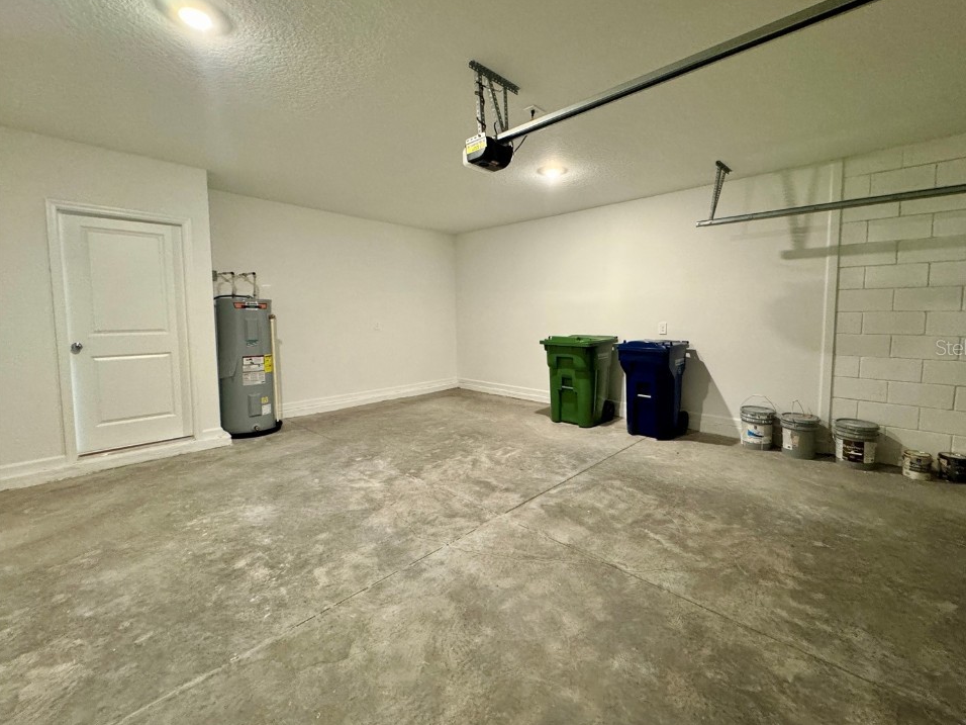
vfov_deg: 81.7
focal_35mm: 15
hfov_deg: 98.0
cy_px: 347
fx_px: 419
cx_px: 513
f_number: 2.2
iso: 800
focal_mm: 2.22
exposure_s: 1/60
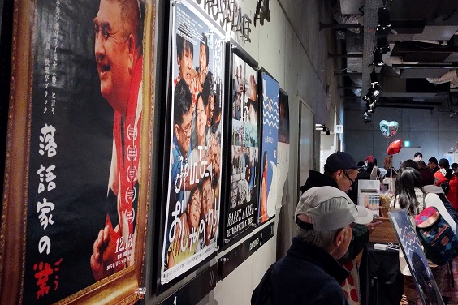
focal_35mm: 31
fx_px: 394
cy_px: 124
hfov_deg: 60.2
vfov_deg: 42.2
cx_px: 216
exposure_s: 1/33.3
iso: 1431
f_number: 1.8
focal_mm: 4.27
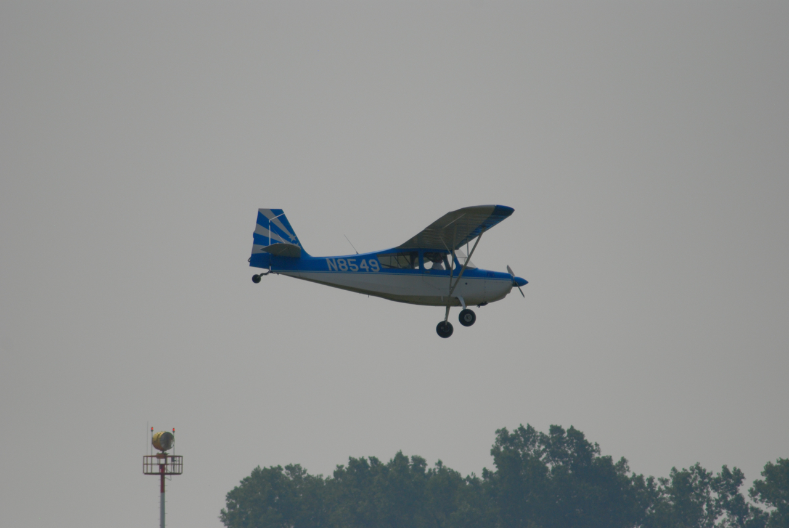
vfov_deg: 3.1
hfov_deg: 4.6
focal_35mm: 450
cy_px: 264
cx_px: 394
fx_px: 9875
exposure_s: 1/3200
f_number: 5.6
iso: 250
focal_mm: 300
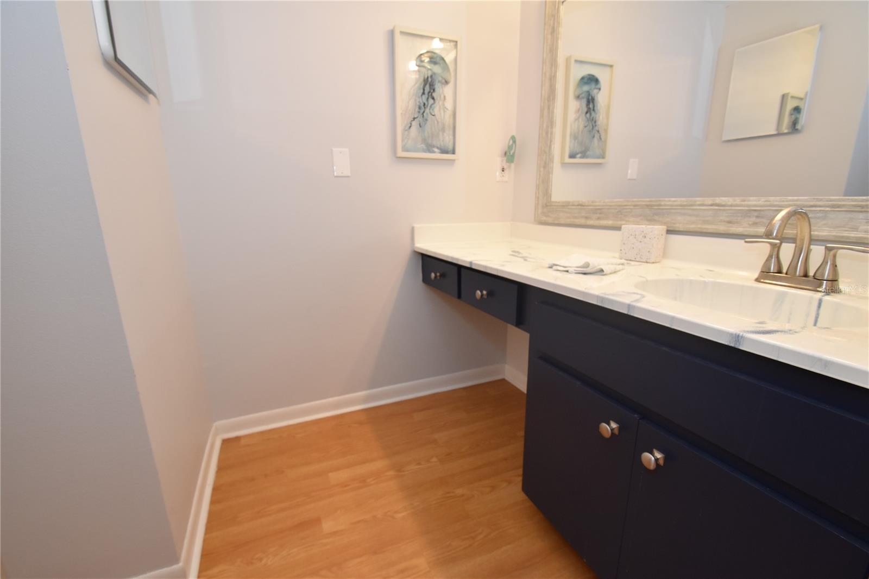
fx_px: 362
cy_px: 290
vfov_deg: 77.3
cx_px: 434
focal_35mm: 15
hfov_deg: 100.4
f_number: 5
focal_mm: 10
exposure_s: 1/100
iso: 800
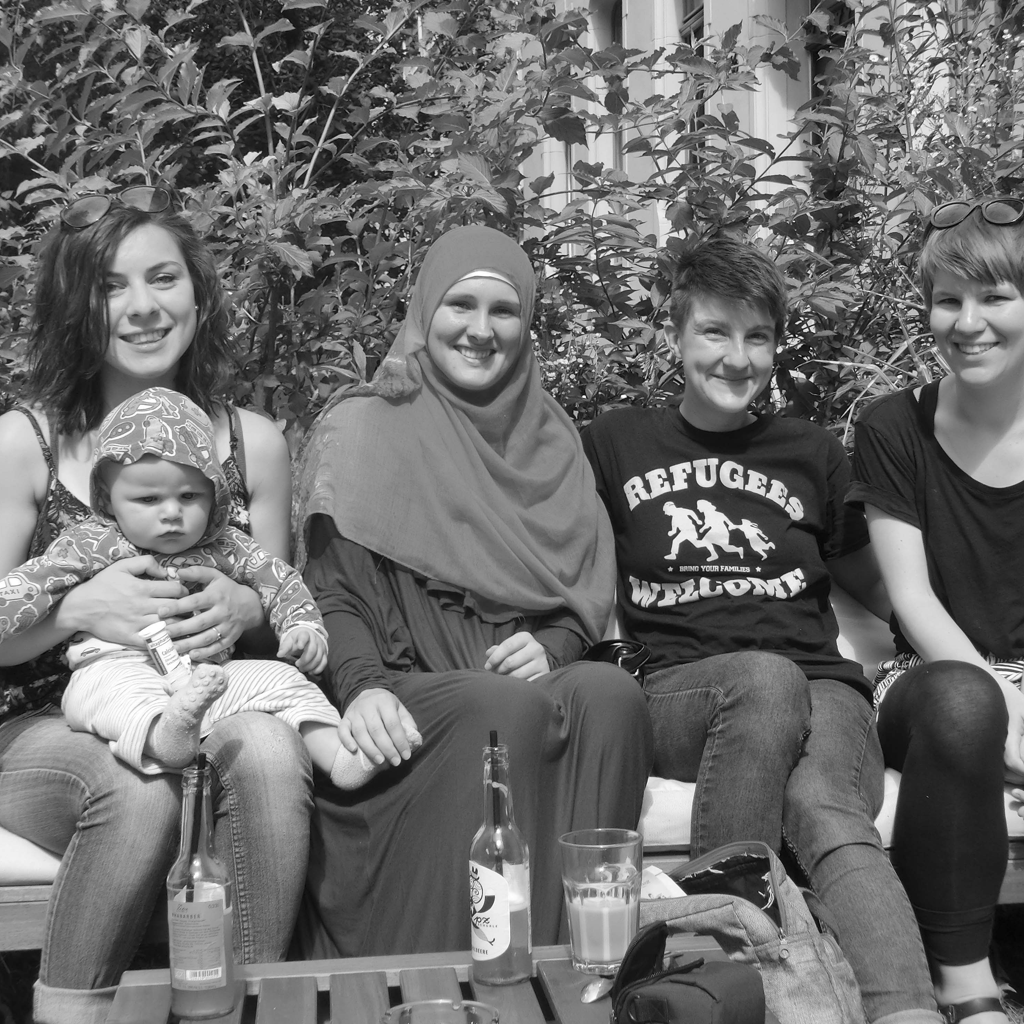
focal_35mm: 68
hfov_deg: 25.3
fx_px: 2276
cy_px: 513
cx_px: 618
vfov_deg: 25.4
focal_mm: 10.04
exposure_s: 1/400
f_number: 4.5
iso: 100
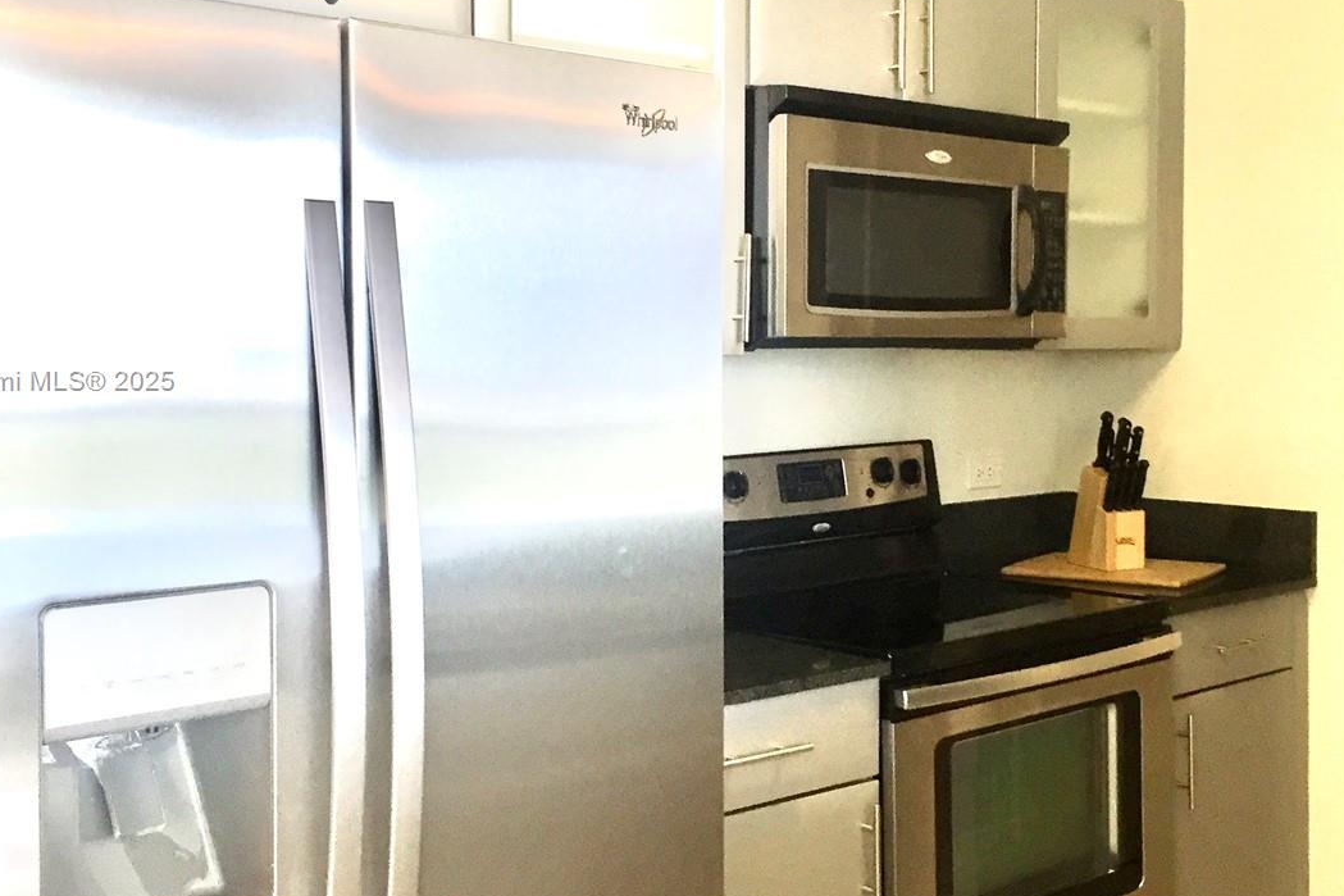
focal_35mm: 46
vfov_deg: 29.2
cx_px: 788
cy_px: 382
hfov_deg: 42.6
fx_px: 1717
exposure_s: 1/30
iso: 32
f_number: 2.2
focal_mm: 4.15
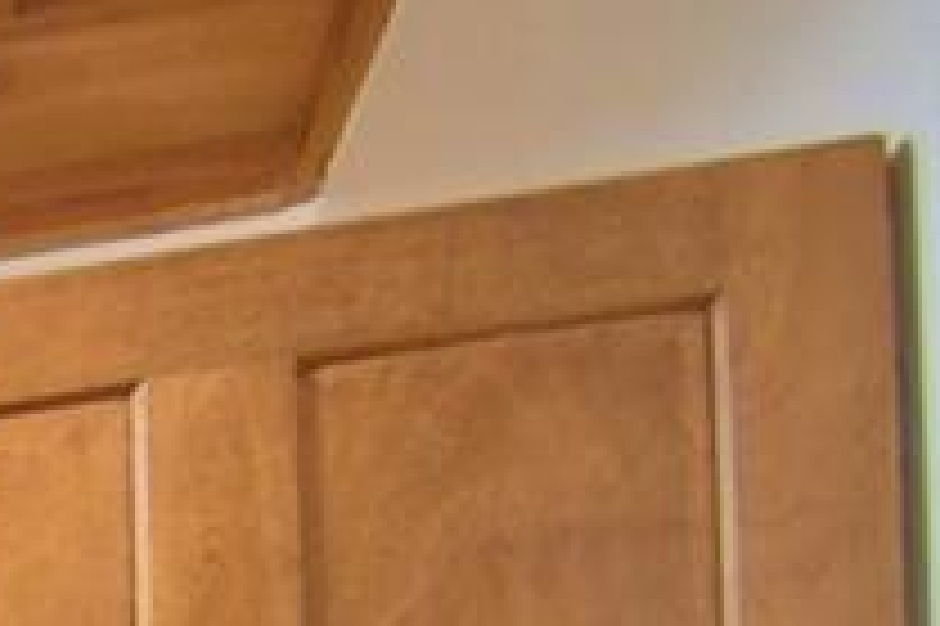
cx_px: -2510
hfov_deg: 9.1
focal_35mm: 115
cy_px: 2243
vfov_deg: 8.5
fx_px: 3000
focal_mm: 10
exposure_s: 1/30
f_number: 4.5
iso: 640
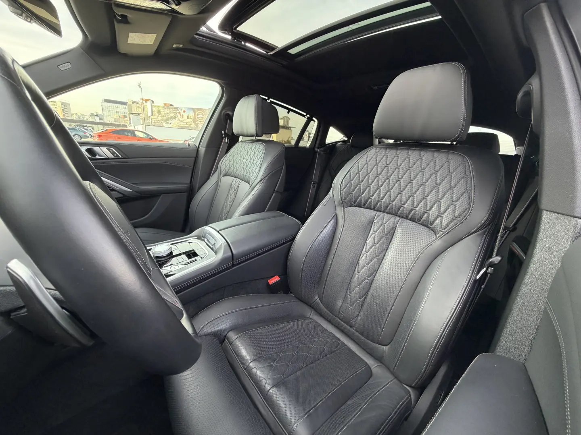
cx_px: 290
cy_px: 218
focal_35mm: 14
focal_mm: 2.22
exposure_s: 1/121
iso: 250
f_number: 2.2
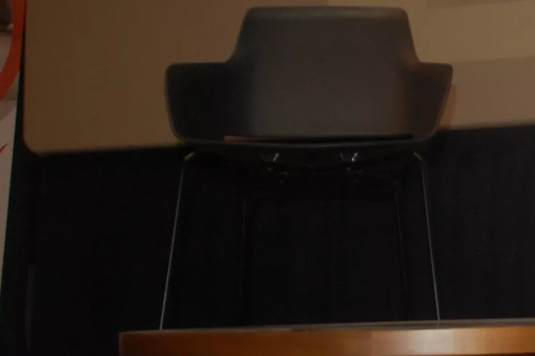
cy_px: 85
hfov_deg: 15.1
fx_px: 1782
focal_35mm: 120
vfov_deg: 11.4
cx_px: 917
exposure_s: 1/60
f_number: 3.5
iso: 400
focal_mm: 22
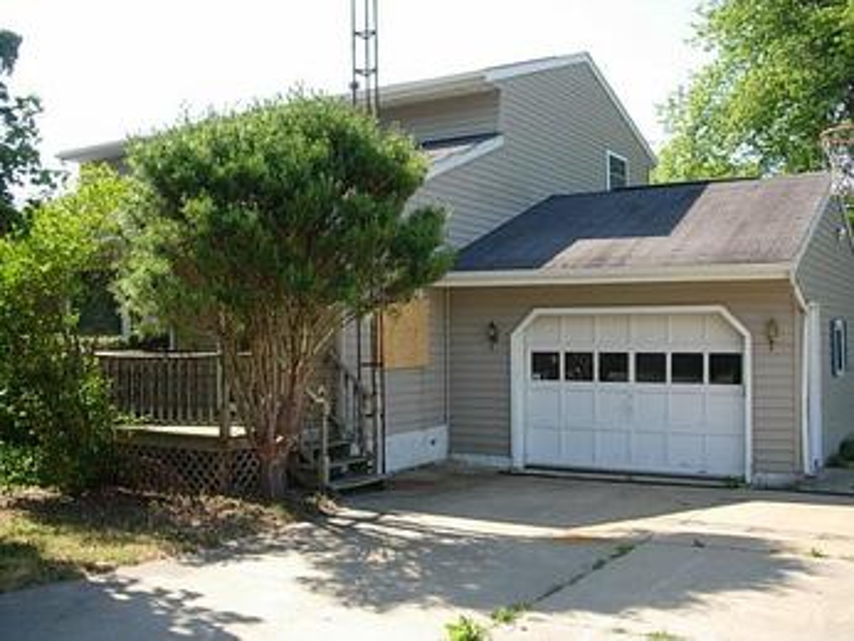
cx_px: 427
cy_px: 320
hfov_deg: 48.9
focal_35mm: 38
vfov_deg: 37.8
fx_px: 938
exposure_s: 1/592
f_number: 2.8
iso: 79
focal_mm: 7.8
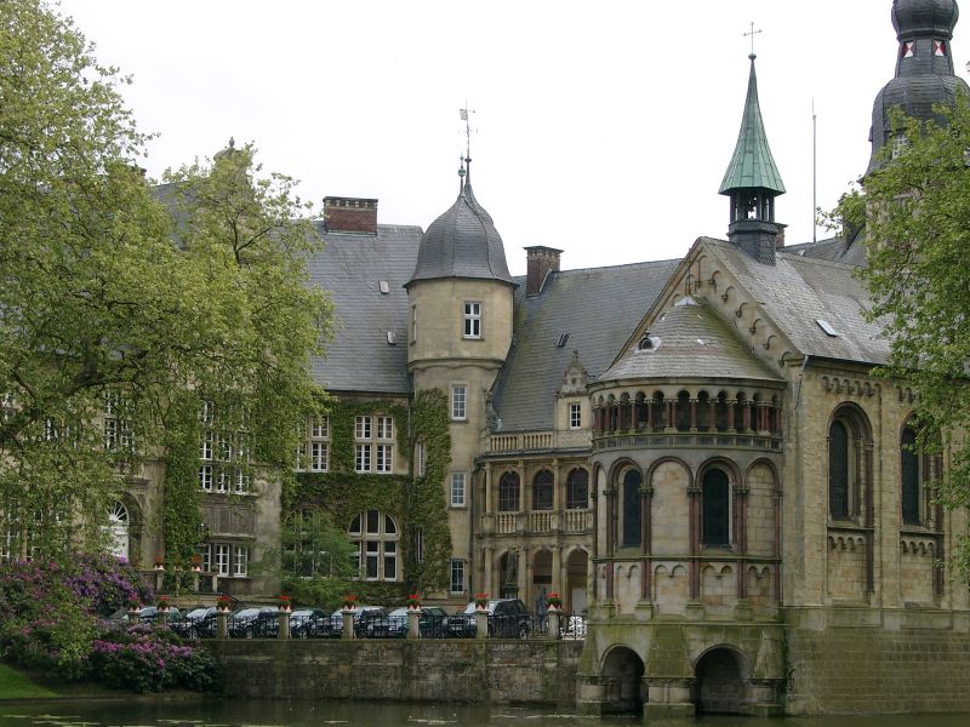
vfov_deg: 17.2
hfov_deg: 22.8
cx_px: 485
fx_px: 2410
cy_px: 364
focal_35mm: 86
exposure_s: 1/238
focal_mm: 17.86
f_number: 4
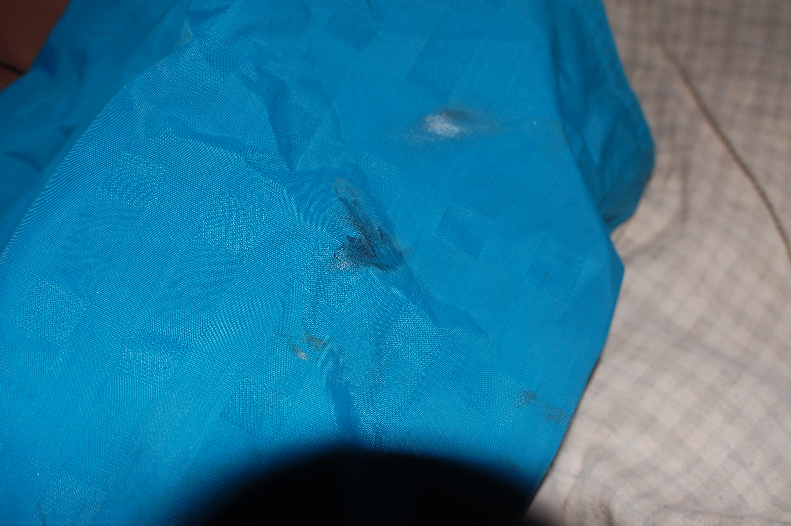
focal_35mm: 52
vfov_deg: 25.7
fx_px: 1153
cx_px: 396
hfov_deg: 37.9
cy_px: 263
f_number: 5.6
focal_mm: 35
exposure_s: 1/125
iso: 200
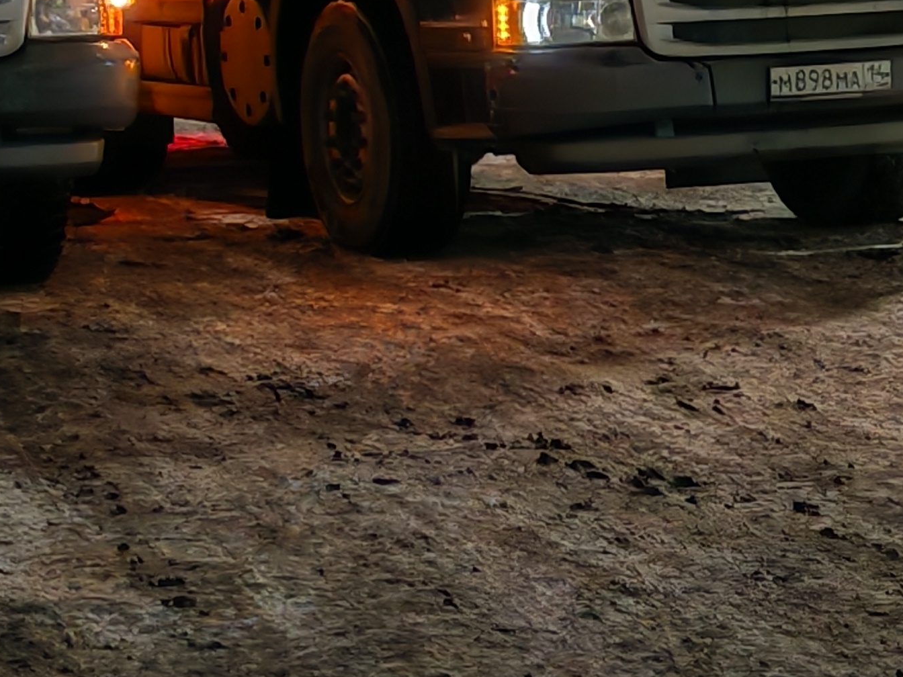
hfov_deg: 14.8
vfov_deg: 10.9
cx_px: 36
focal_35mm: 131
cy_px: -309
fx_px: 3417
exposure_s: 1/17
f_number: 1.95
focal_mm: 5.52
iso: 2000
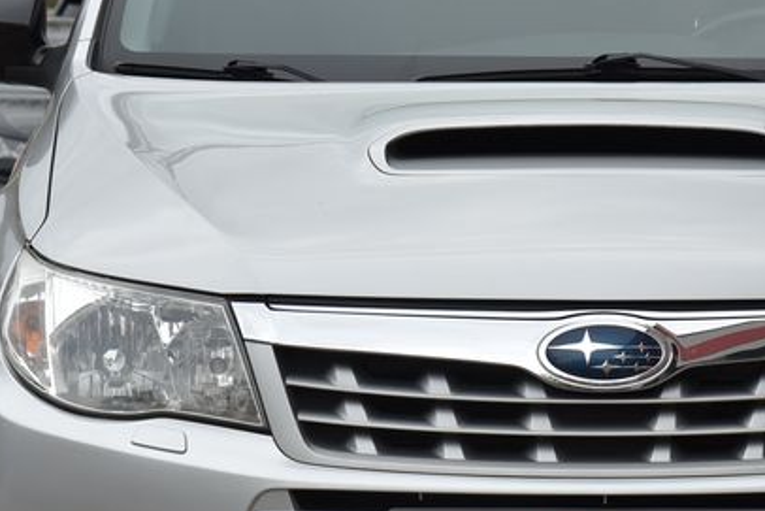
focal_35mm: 189
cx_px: 526
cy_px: 334
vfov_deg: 7.3
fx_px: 4017
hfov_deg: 10.9
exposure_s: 1/320
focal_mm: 75
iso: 500
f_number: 9
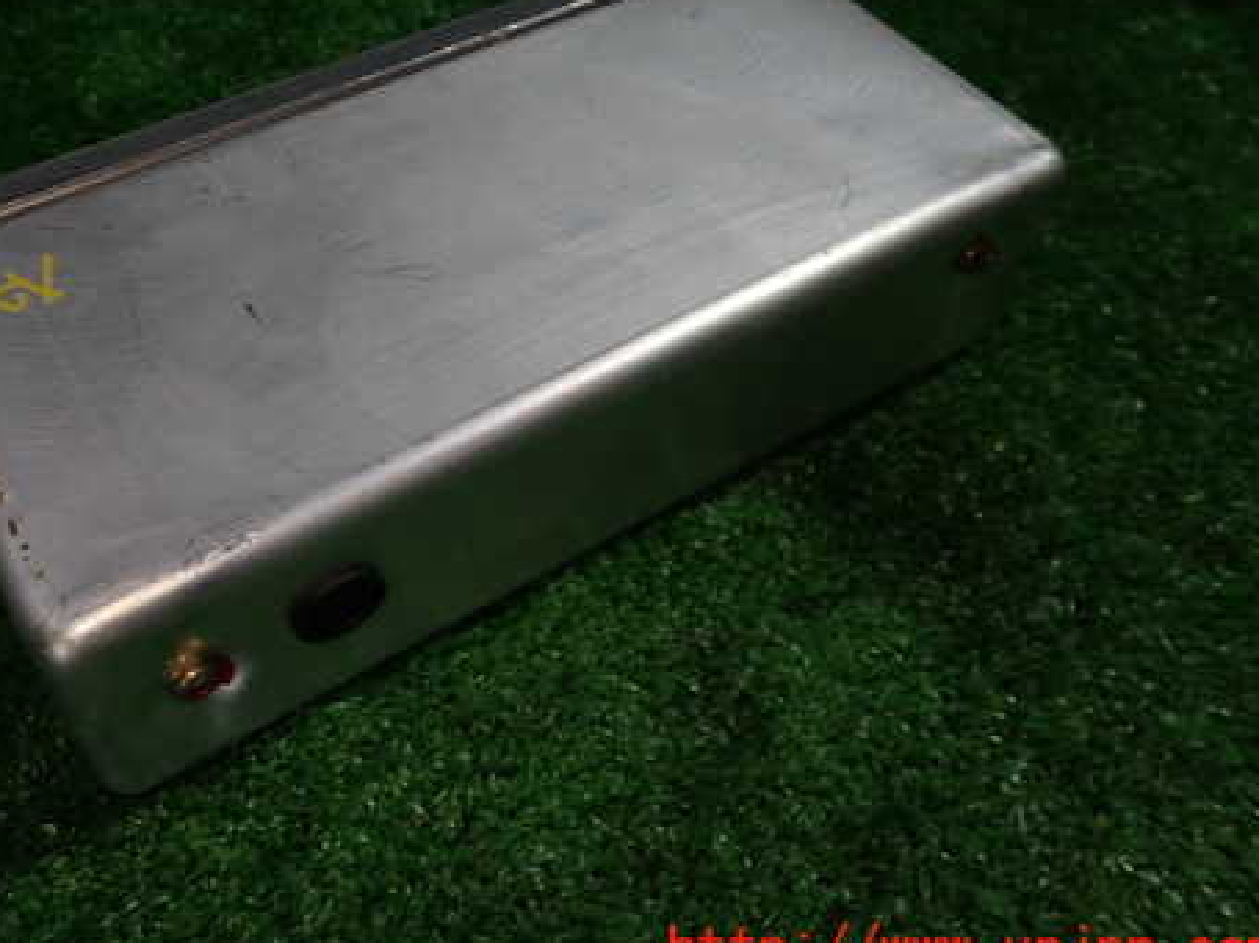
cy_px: 365
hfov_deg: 54.7
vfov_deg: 42.7
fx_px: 1200
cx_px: 462
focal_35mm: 33
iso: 100
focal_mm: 4.5
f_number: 2.8
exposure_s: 1/60
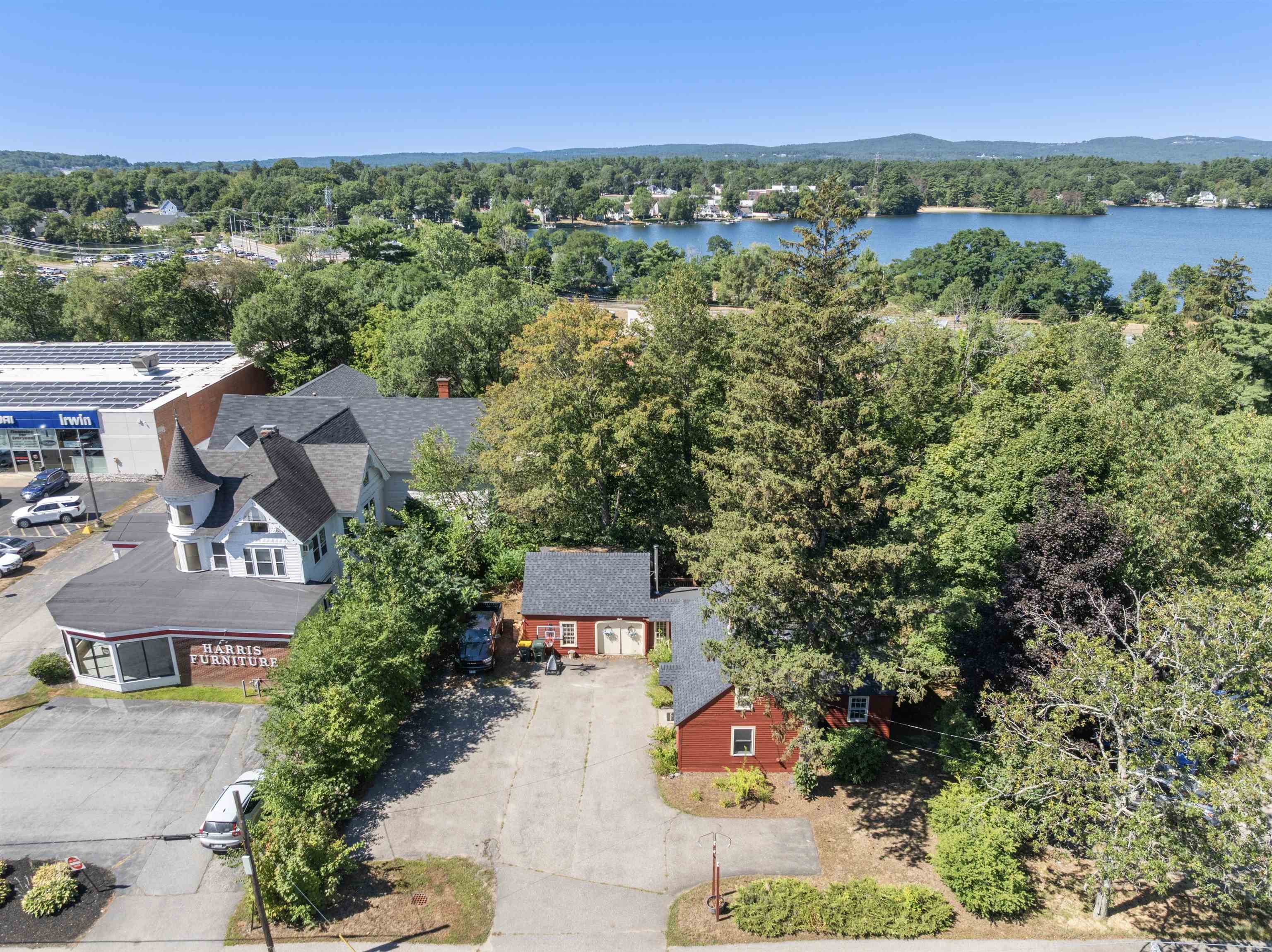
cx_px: 636
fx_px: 881
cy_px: 476
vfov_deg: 56.8
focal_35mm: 24
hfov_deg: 71.6
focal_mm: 12.29
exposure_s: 1/1600
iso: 120
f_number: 2.8
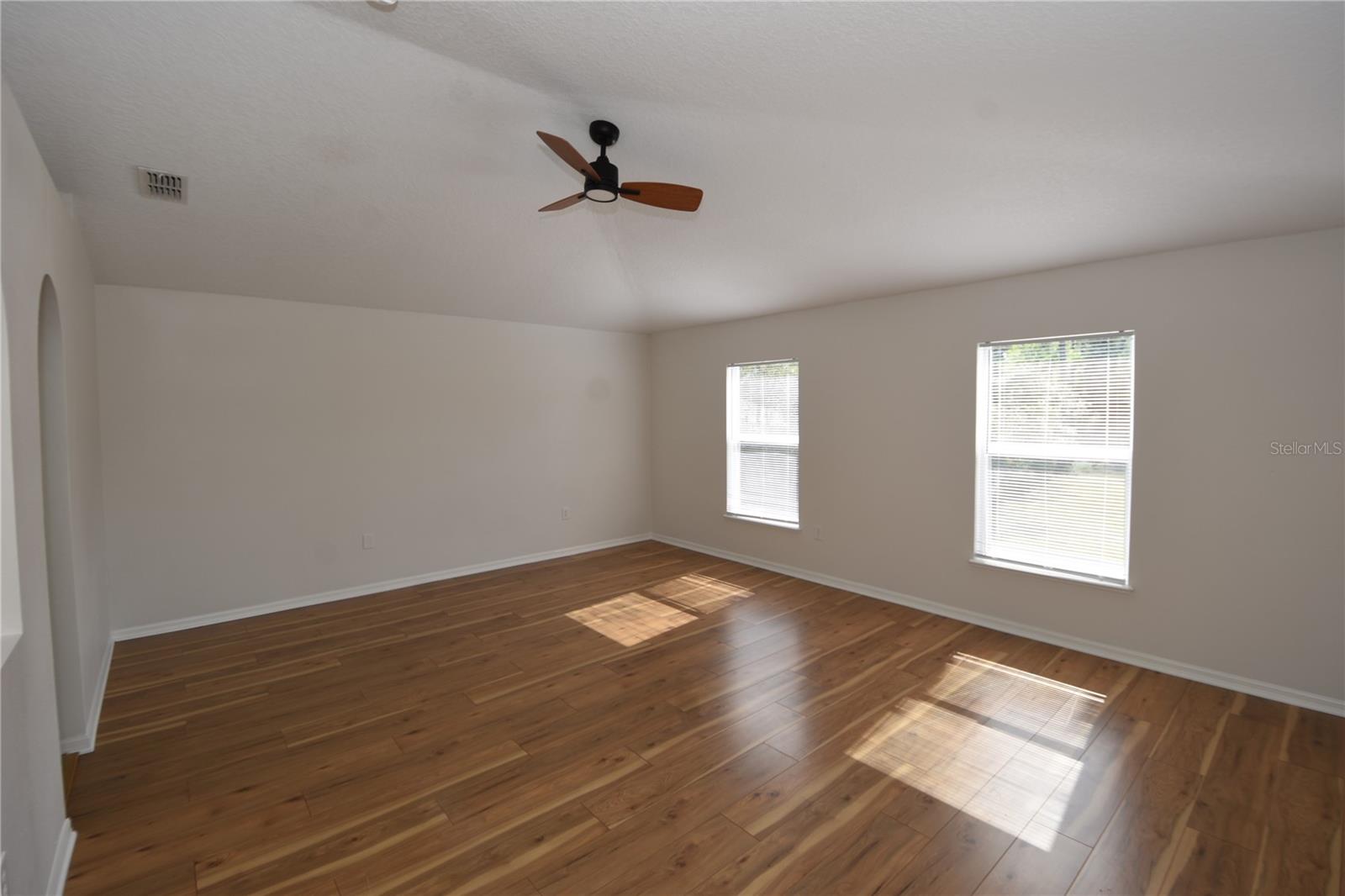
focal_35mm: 15
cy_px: 448
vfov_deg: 77.3
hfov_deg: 100.4
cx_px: 672
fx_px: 560
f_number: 5
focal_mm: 10
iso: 100
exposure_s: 1/100
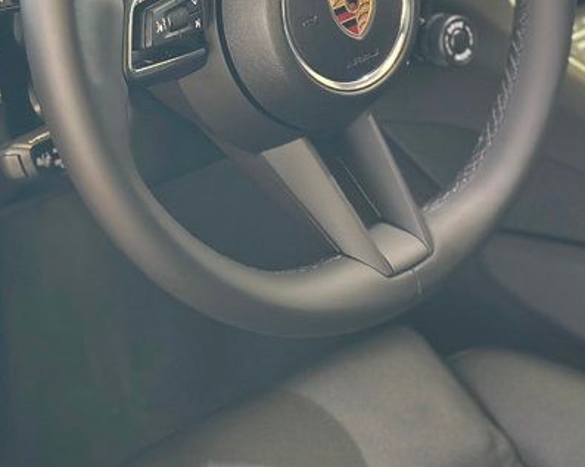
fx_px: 2093
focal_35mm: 121
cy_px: 3
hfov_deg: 15.9
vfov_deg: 12.6
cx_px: 273
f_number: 1.78
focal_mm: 6.86
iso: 250
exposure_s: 1/60
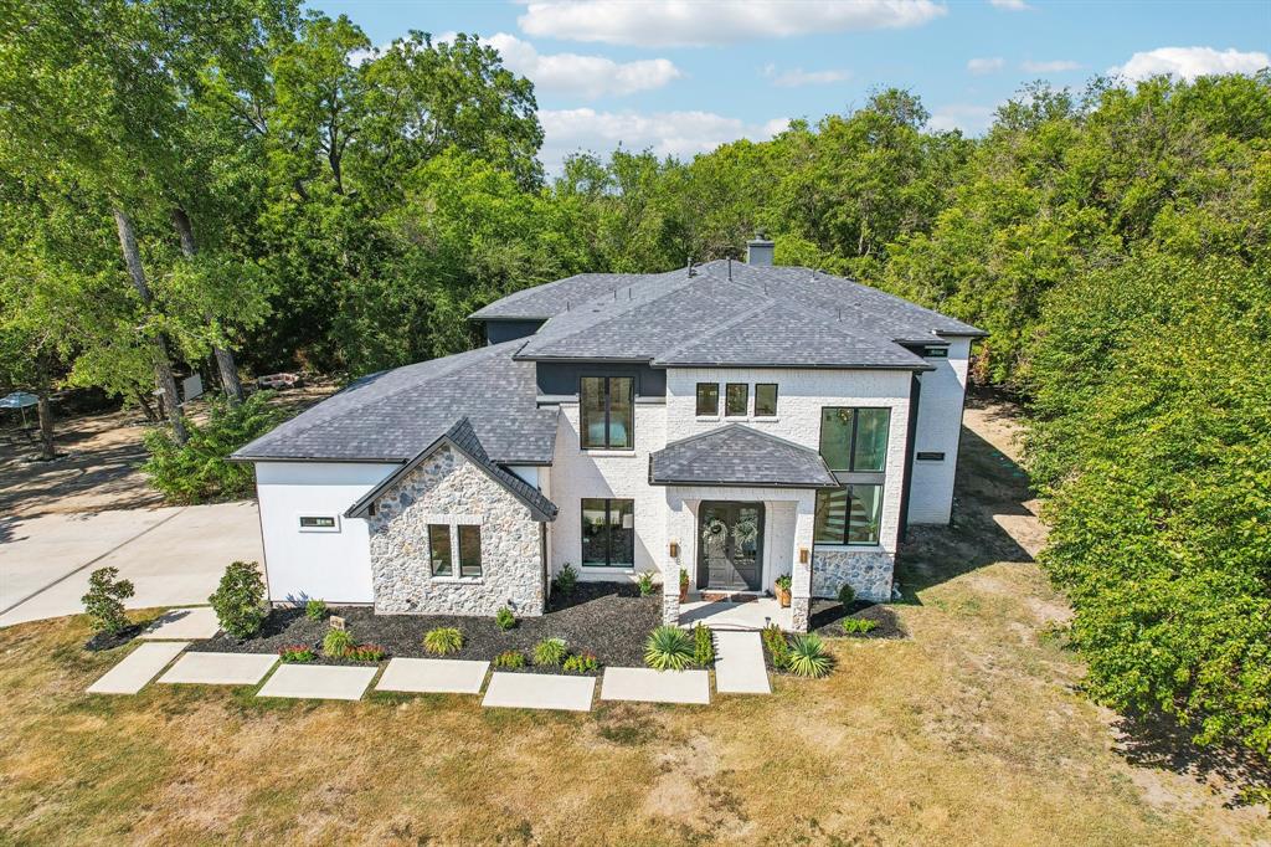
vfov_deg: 57.2
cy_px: 424
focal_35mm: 22
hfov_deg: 78.6
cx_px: 636
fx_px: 776
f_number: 2.8
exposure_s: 1/1600
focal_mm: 8.4
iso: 100
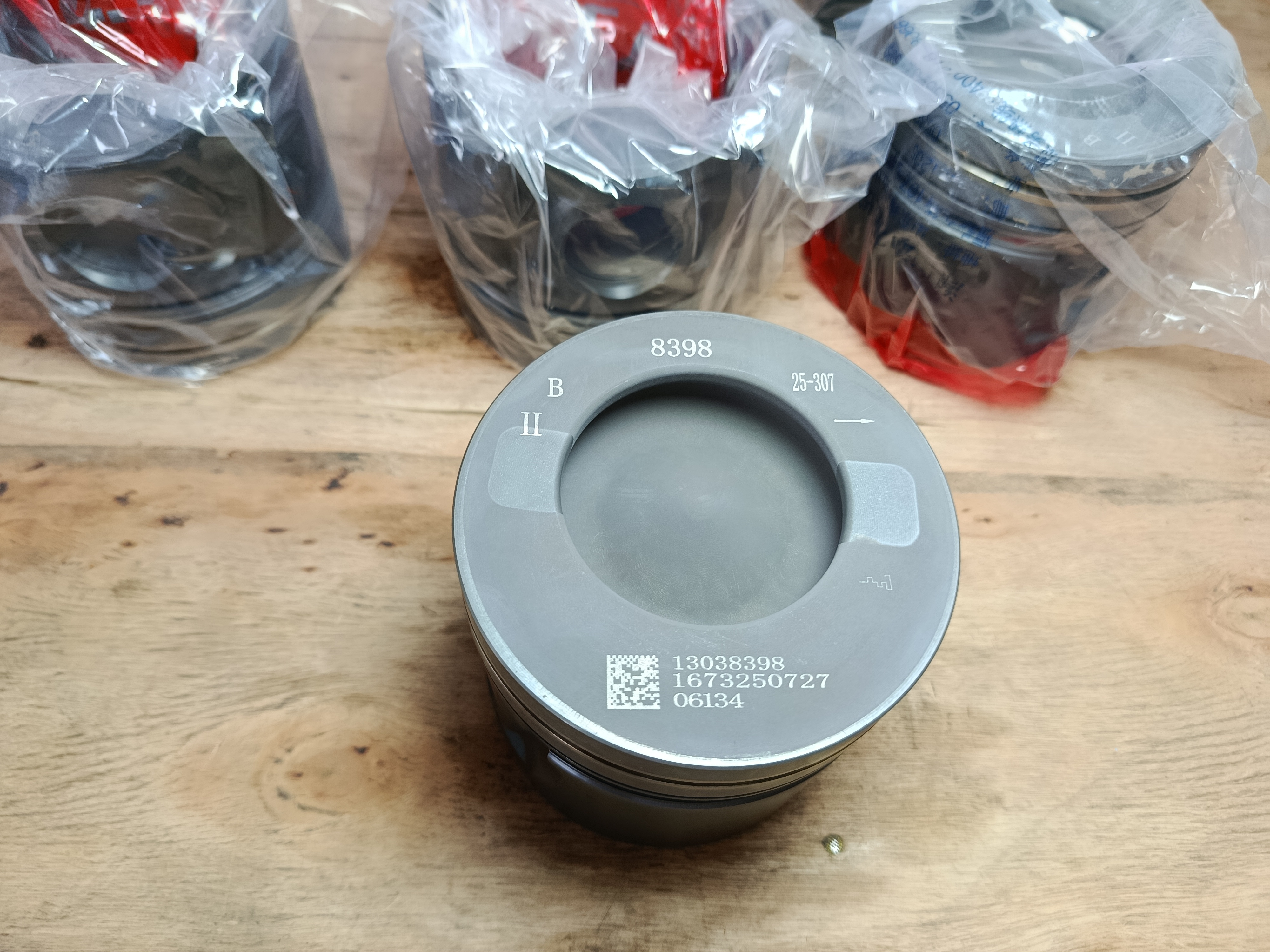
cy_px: 476
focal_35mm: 24
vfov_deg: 56.8
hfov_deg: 71.6
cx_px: 635
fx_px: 881
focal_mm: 5.24
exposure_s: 1/100
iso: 121
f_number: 1.7
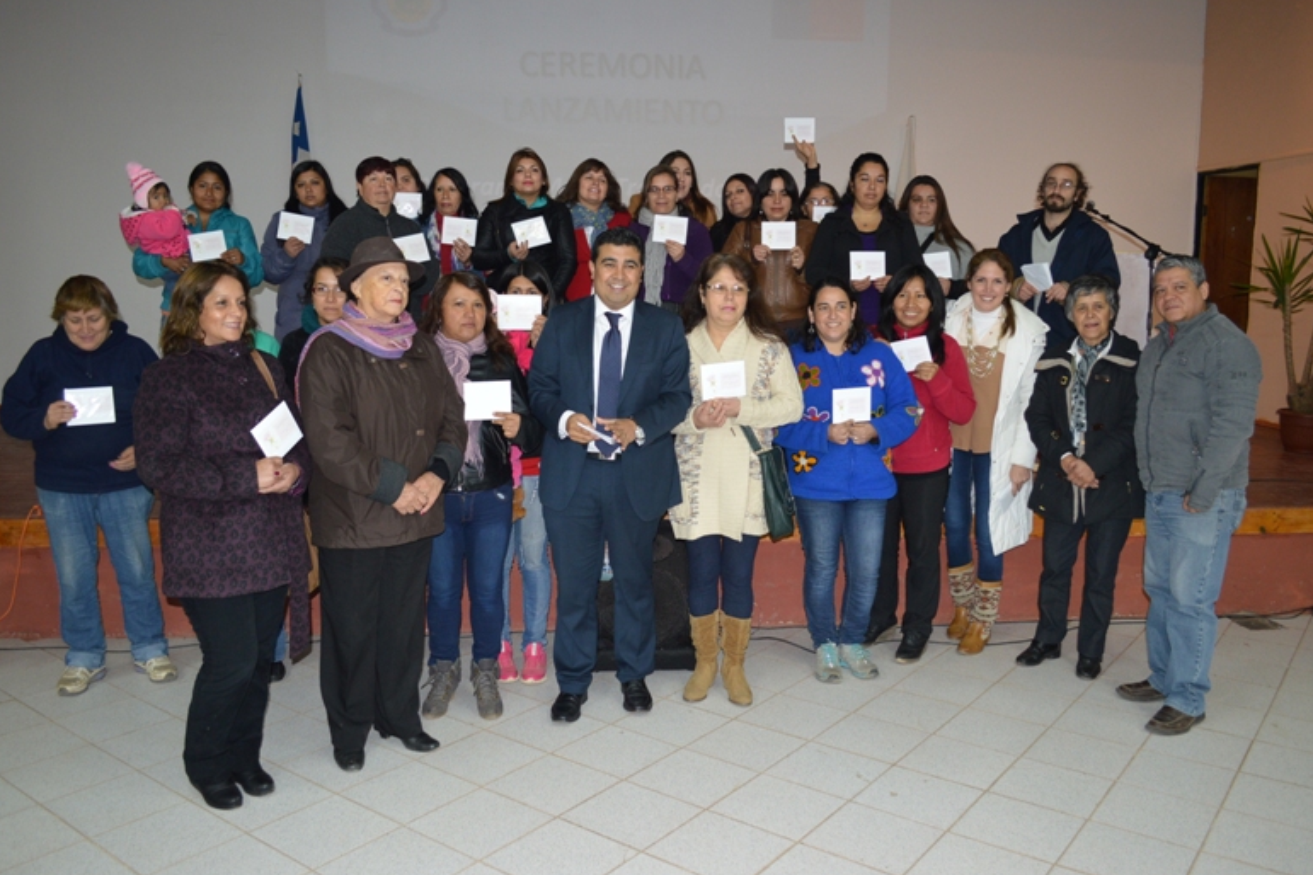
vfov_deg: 46.4
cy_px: 438
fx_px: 1021
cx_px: 659
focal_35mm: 28
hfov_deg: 65.5
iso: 560
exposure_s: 1/60
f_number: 3.5
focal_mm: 18
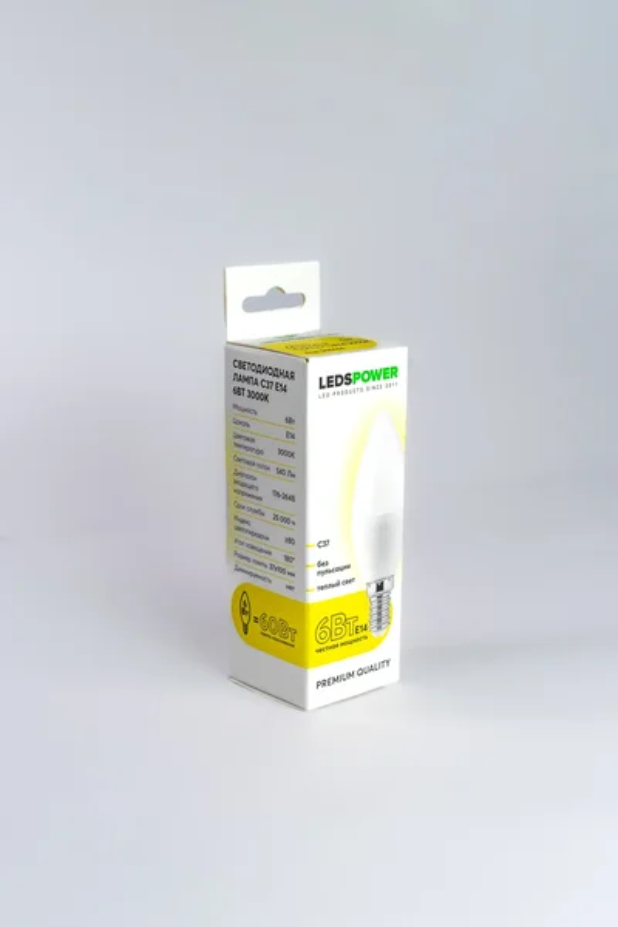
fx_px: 1416
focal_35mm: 55
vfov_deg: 36.2
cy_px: 464
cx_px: 309
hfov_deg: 24.6
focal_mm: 55
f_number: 13
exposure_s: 1/80
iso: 320
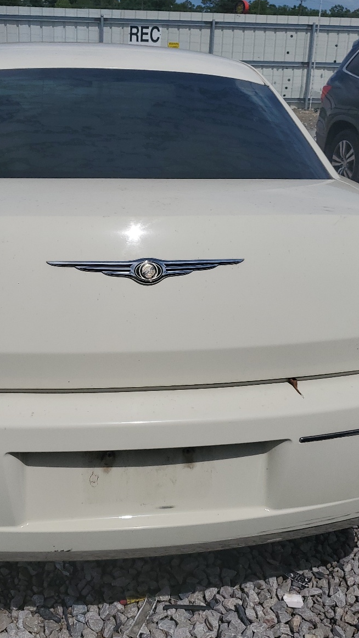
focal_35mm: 39
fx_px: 660
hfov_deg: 30.3
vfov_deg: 51.6
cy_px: 323
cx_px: 136
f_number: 1.5
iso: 51
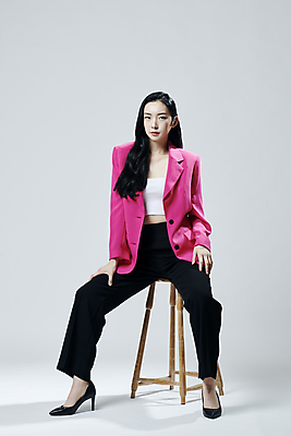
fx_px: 993
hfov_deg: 16.7
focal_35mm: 82
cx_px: 146
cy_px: 218
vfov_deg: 24.8
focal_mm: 82
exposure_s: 1/125
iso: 200
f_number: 8
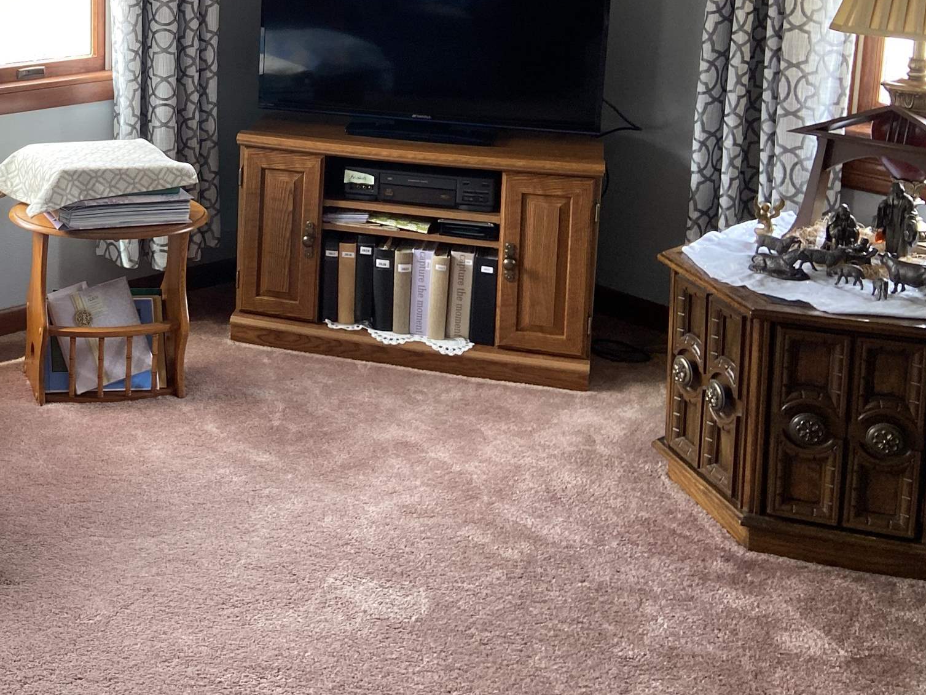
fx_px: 1418
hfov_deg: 33.8
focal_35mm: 53
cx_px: 59
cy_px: 71
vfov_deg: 26.6
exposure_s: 1/121
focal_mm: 4.25
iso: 100
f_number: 1.8
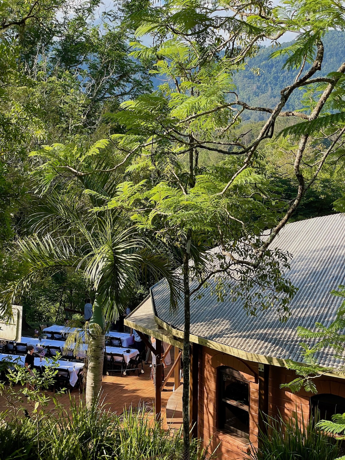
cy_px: 230
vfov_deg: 36.8
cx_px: 172
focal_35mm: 52
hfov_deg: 28.0
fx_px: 691
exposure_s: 1/432
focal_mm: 6
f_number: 2
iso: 25
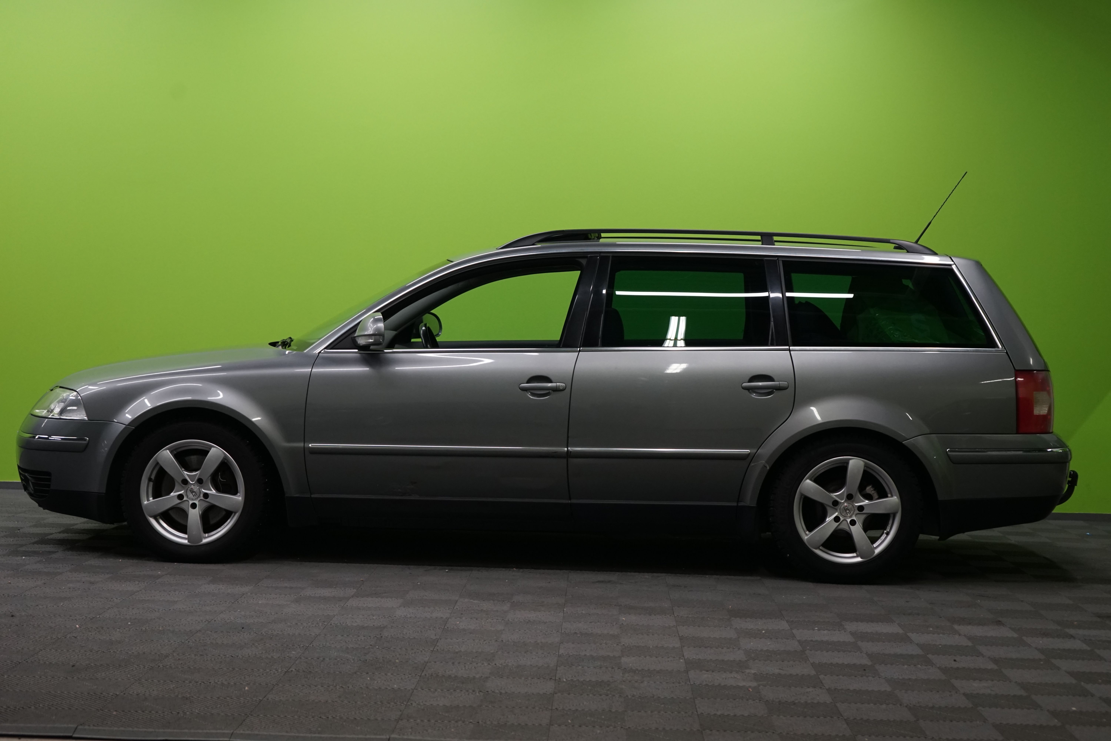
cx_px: 556
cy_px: 370
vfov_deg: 23.8
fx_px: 1759
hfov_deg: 35.1
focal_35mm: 57
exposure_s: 1/160
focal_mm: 57
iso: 1250
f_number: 5
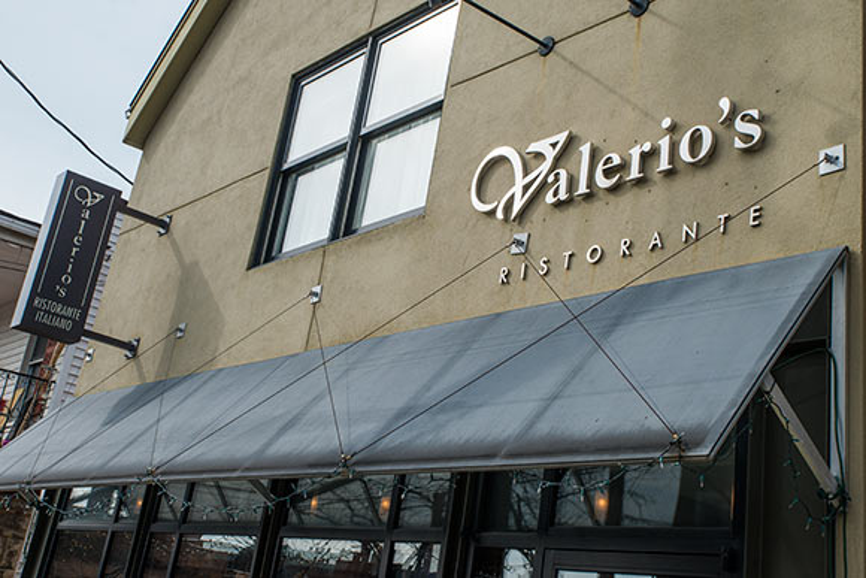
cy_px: 289
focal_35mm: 36
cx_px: 433
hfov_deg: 53.1
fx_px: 866
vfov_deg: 36.9
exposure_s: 1/350
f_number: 16
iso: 400
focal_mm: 36
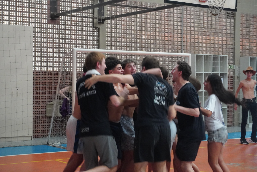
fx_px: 536
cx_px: 128
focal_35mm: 75
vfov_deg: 18.2
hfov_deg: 27.0
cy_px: 86
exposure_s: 1/80
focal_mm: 50
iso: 6400
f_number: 5.6
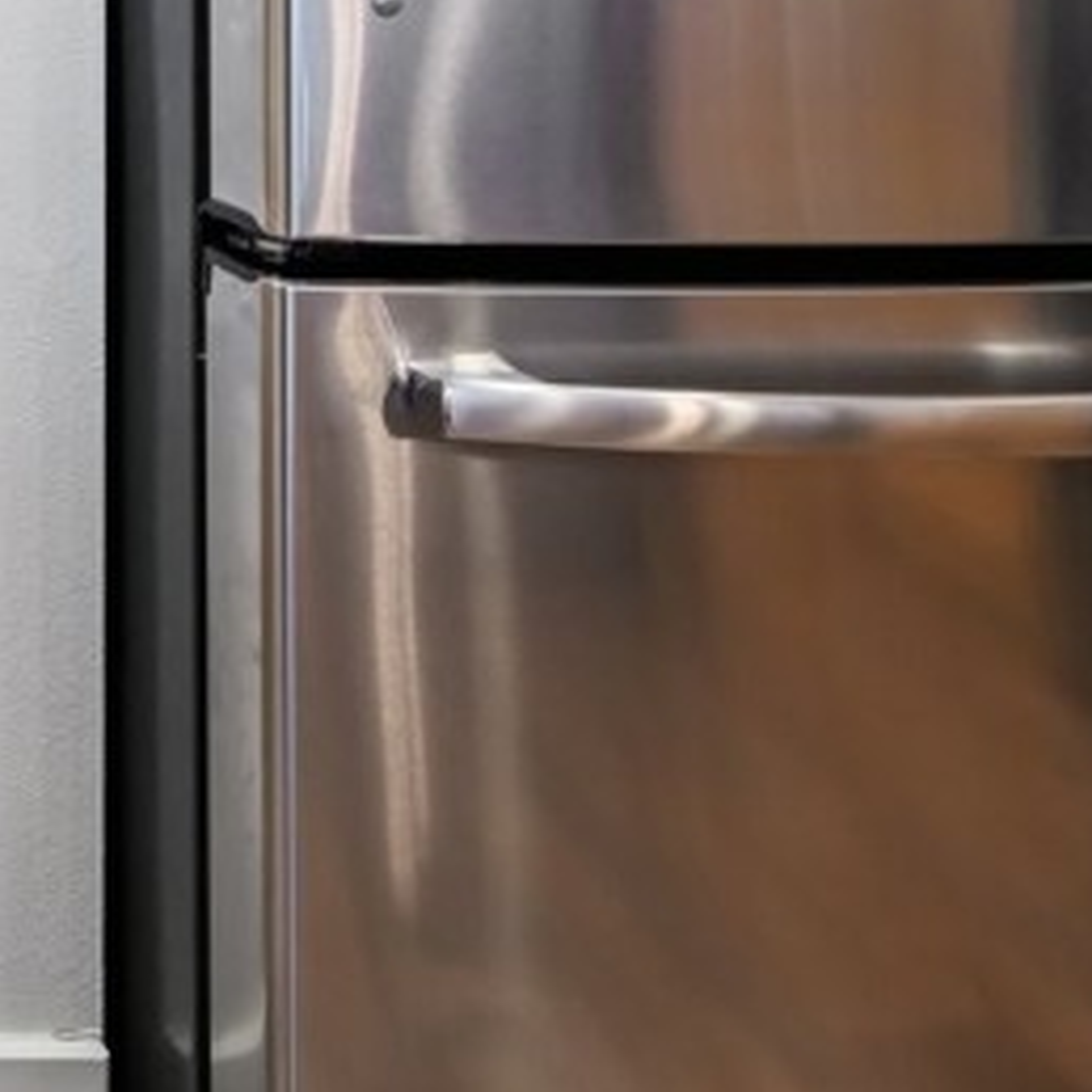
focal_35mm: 53
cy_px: -308
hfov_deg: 21.1
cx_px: -894
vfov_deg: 27.3
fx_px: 1892
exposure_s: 1/8
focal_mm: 14
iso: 400
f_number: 8
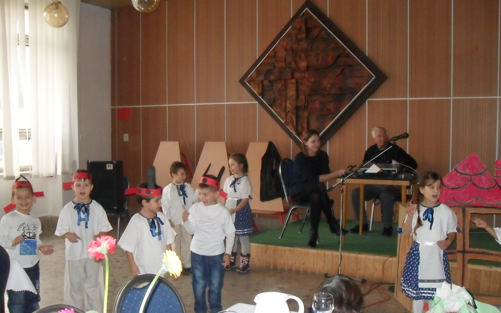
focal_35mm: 38
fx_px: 519
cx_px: 251
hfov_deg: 51.5
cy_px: 169
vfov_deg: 33.6
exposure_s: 1/45
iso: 400
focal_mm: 6.2
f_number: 2.8
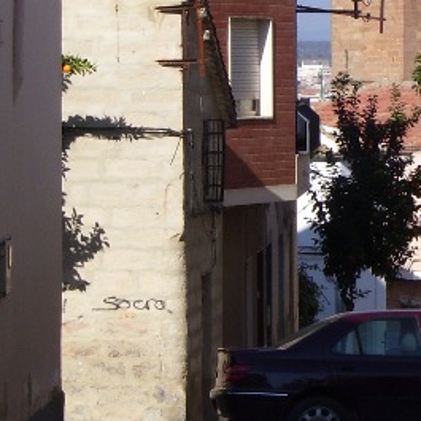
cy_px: 60
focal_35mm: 227
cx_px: 384
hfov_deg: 7.7
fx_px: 3123
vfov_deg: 7.7
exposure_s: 1/250
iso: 80
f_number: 8
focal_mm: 16.8
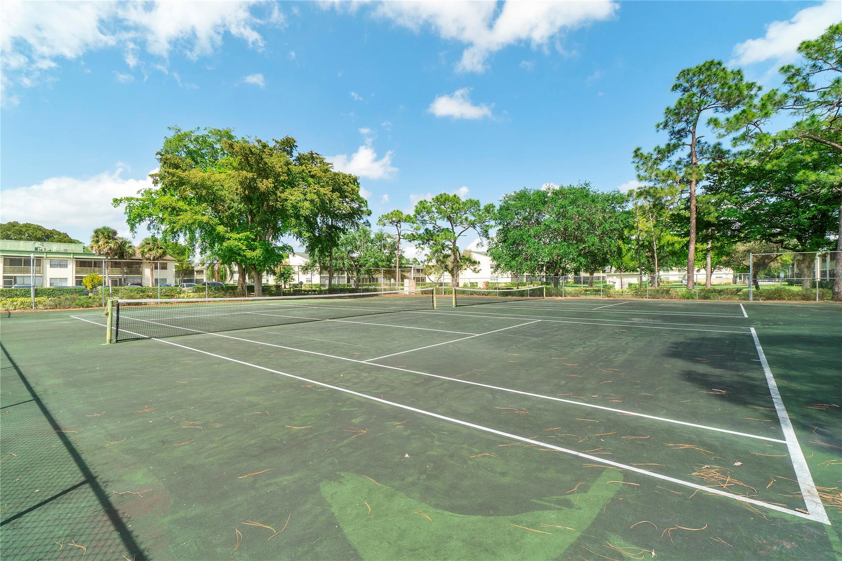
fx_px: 351
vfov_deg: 77.3
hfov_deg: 100.4
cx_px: 421
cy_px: 280
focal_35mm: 15
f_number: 11
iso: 100
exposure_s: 1/200
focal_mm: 10
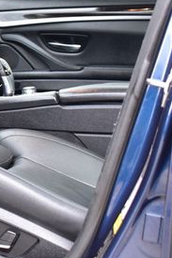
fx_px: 701
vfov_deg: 20.8
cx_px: -128
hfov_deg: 12.8
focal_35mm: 98
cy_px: 101
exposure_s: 1/15
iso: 1000
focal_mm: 28
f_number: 6.3
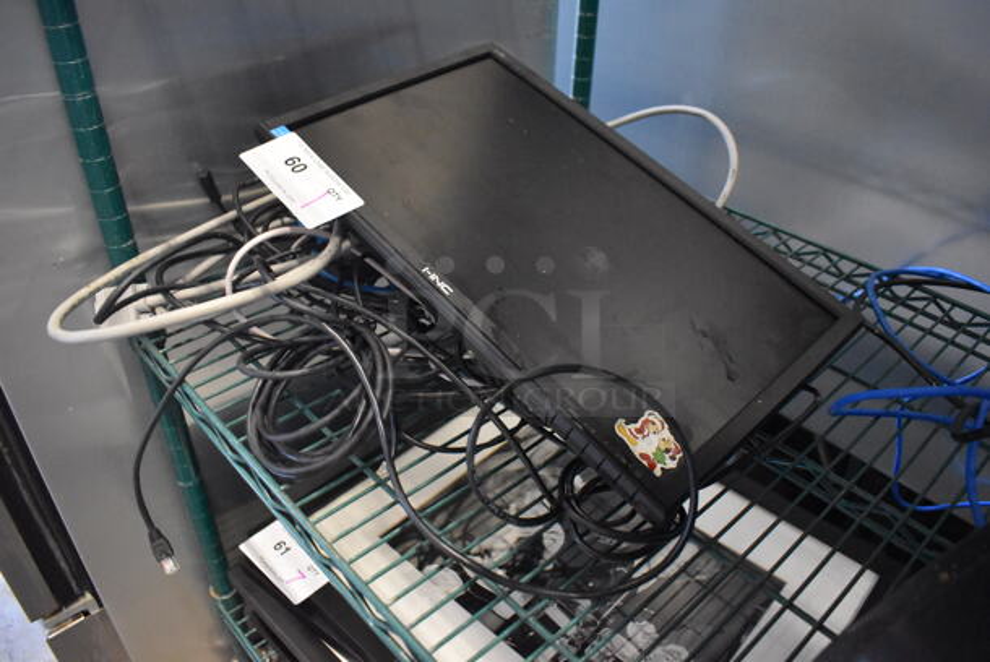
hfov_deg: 67.3
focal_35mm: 27
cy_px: 331
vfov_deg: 48.0
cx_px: 495
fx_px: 743
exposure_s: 1/125
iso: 7200
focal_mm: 18
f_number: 3.5
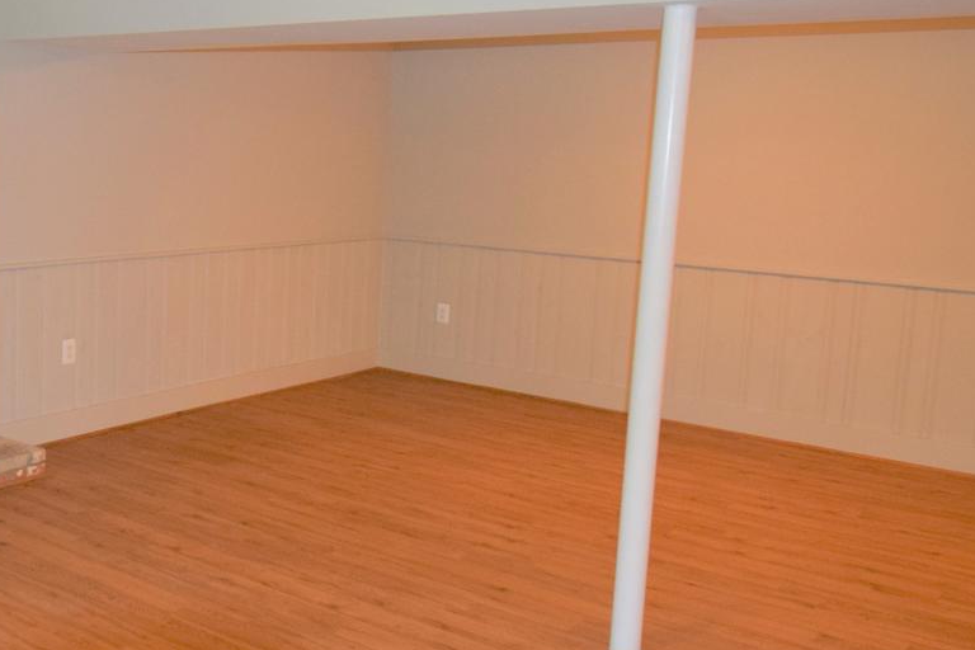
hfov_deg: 45.1
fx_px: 1083
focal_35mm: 40
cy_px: 290
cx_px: 149
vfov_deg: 33.4
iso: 800
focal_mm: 10
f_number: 4.5
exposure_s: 1/60
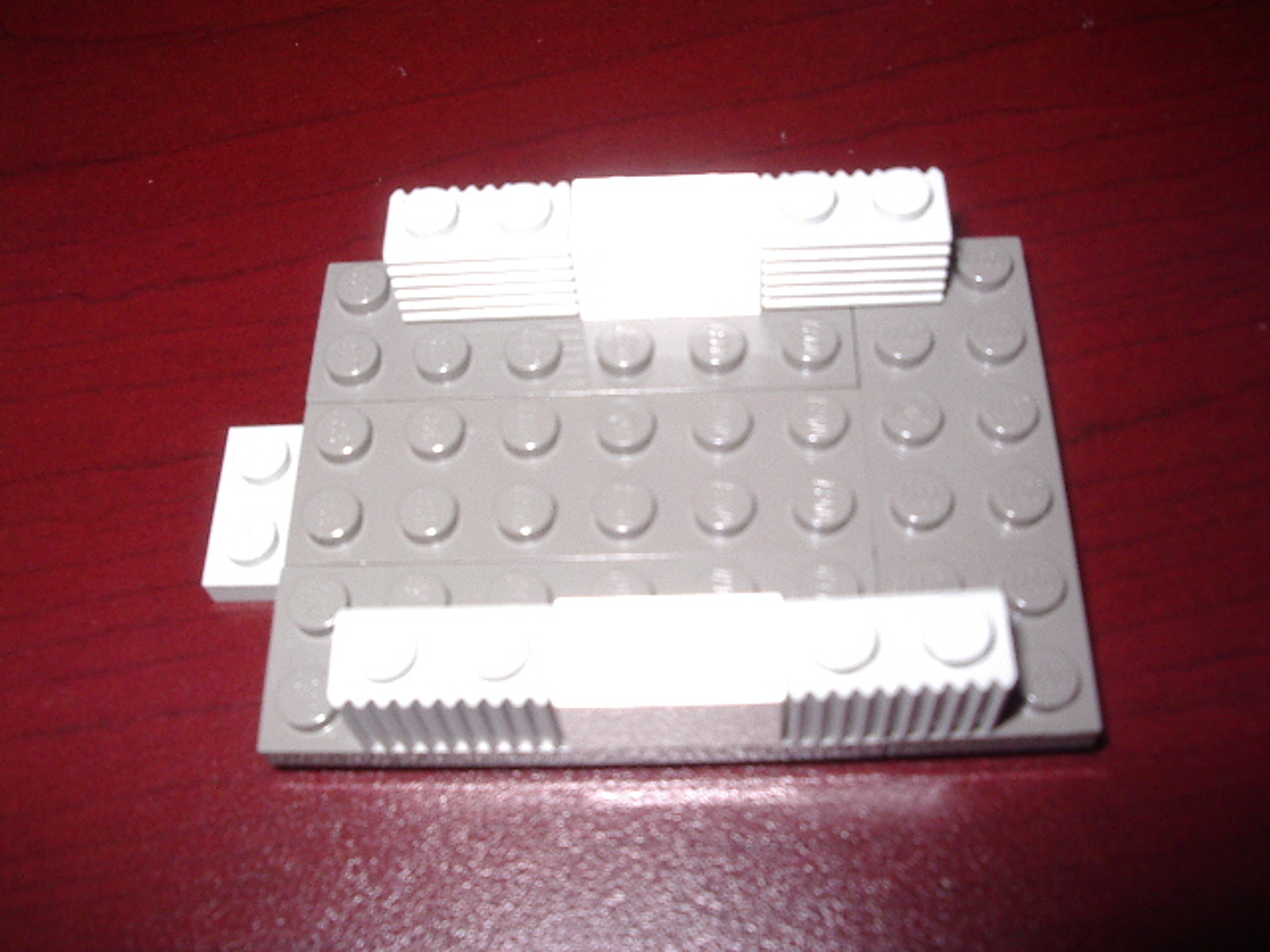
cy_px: 476
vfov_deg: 37.7
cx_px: 635
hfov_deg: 49.0
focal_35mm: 38
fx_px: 1394
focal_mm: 5.8
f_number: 4.8
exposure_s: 1/60
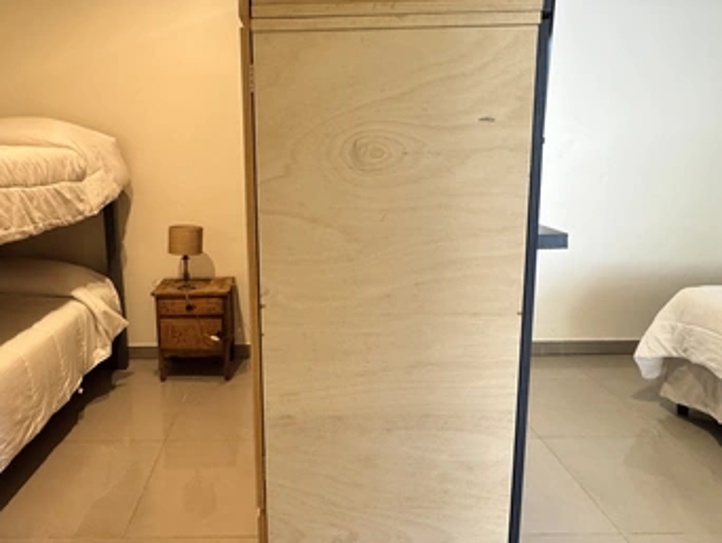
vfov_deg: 71.2
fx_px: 376
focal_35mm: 18
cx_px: 287
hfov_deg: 86.6
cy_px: 228
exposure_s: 1/50
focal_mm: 2.22
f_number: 2.2
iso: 400
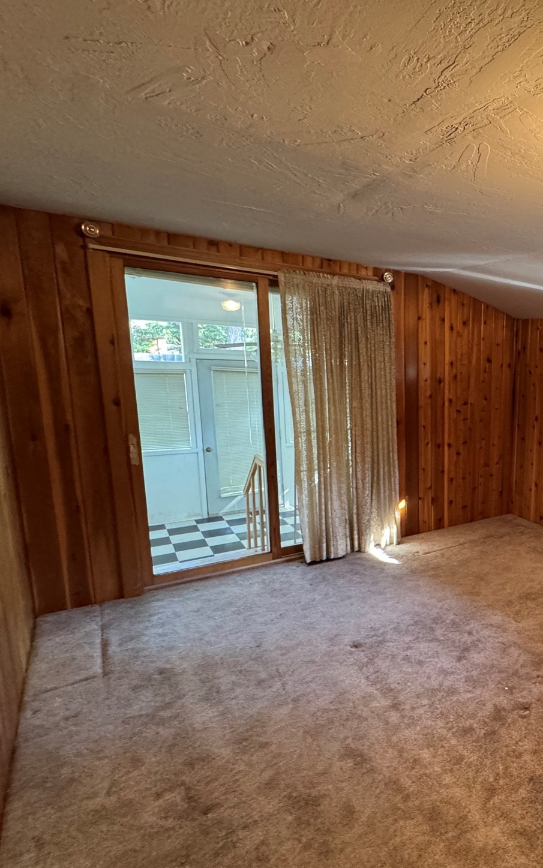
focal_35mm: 21
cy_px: 449
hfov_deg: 47.9
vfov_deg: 82.2
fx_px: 497
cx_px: 538
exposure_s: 1/60
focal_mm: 2.22
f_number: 2.2
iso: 800
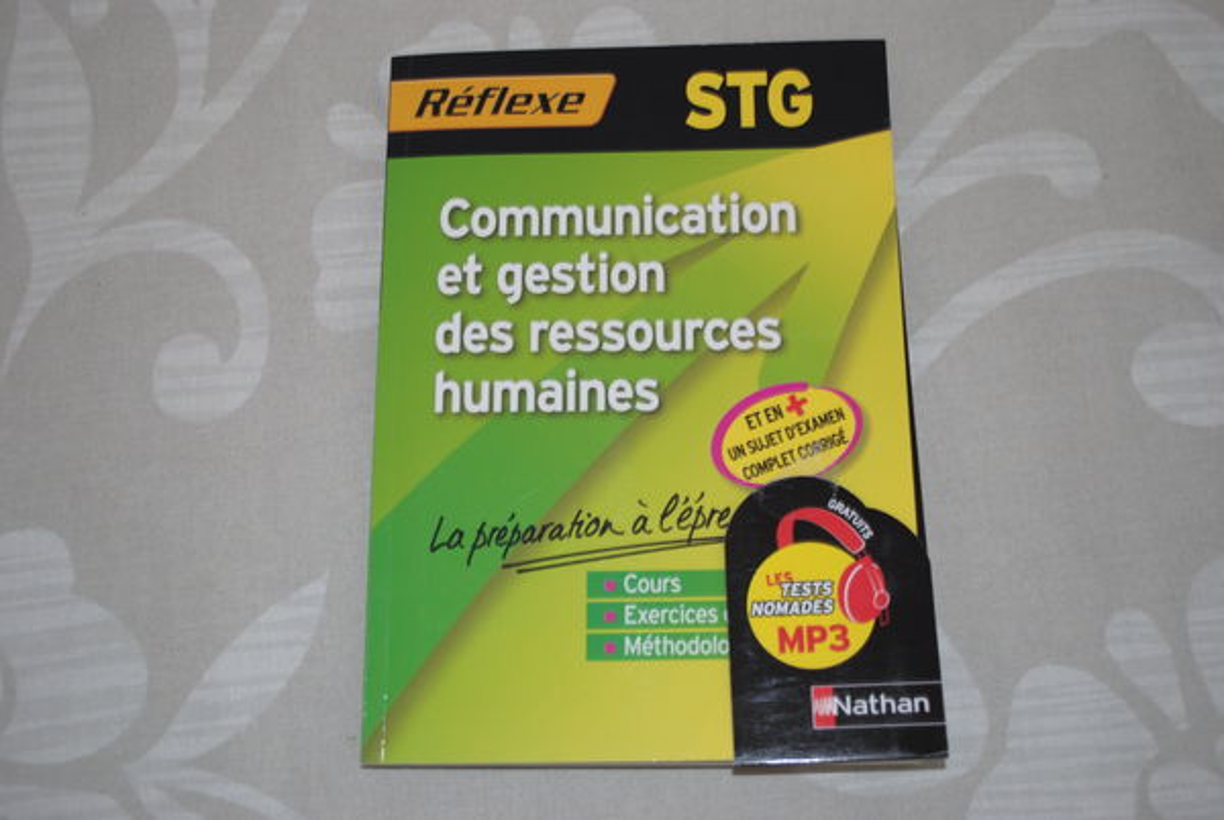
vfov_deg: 30.0
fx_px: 1532
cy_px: 410
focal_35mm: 45
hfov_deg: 43.5
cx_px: 612
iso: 200
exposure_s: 1/2
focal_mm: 30
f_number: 4.5
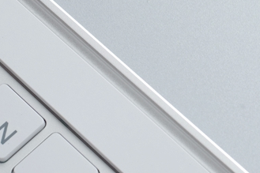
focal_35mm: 165
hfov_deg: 12.4
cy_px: 21
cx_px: 202
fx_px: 1191
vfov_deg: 8.3
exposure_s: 1/30
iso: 250
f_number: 9
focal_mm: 35
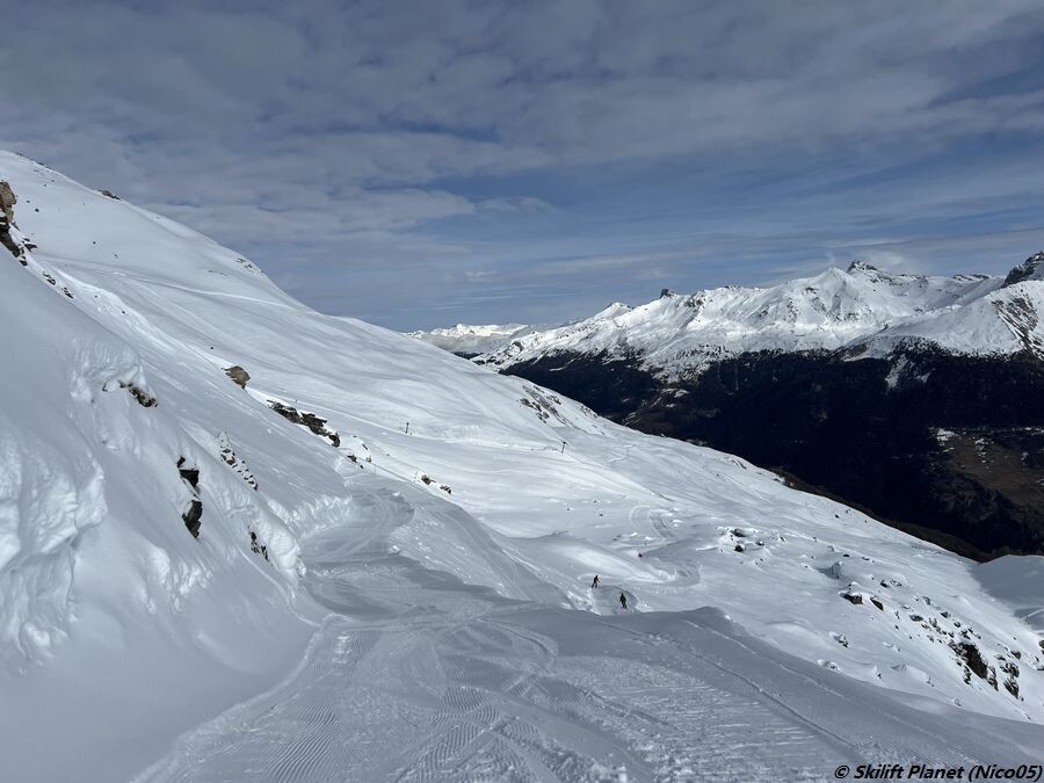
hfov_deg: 67.3
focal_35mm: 26
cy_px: 392
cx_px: 522
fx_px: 784
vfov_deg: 53.1
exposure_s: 1/16393
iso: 50
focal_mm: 5.7
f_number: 1.5
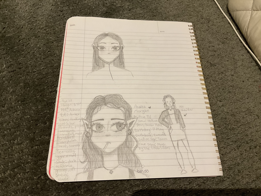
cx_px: 130
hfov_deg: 61.7
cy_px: 98
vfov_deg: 48.2
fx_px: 219
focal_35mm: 29
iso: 125
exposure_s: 1/50
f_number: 1.8
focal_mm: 3
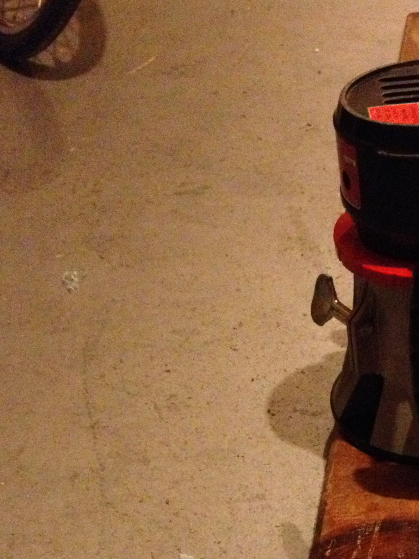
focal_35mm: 72
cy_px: 537
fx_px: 1162
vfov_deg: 25.9
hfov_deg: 20.1
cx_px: 352
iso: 800
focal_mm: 4.28
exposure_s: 1/15
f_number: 2.4
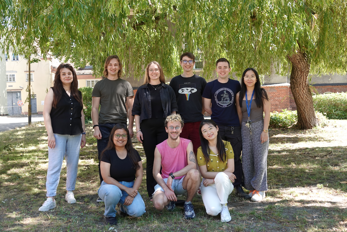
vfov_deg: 35.9
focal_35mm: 37
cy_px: 116
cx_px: 174
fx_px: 357
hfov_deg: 51.9
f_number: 3.2
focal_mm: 13.7
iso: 100
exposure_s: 1/125
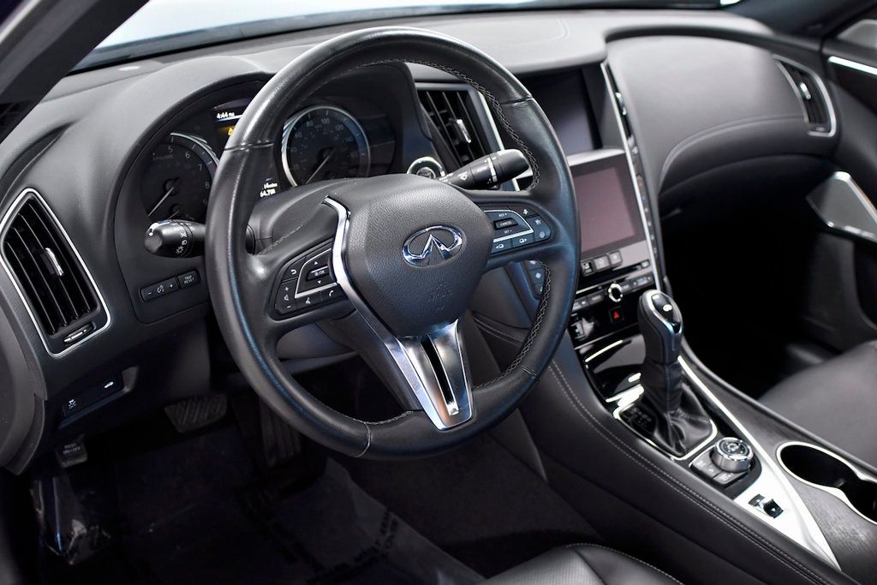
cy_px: 292
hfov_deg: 53.1
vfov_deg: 36.9
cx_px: 438
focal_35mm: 36
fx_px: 877
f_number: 3.5
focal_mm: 24
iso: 1250
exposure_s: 1/160
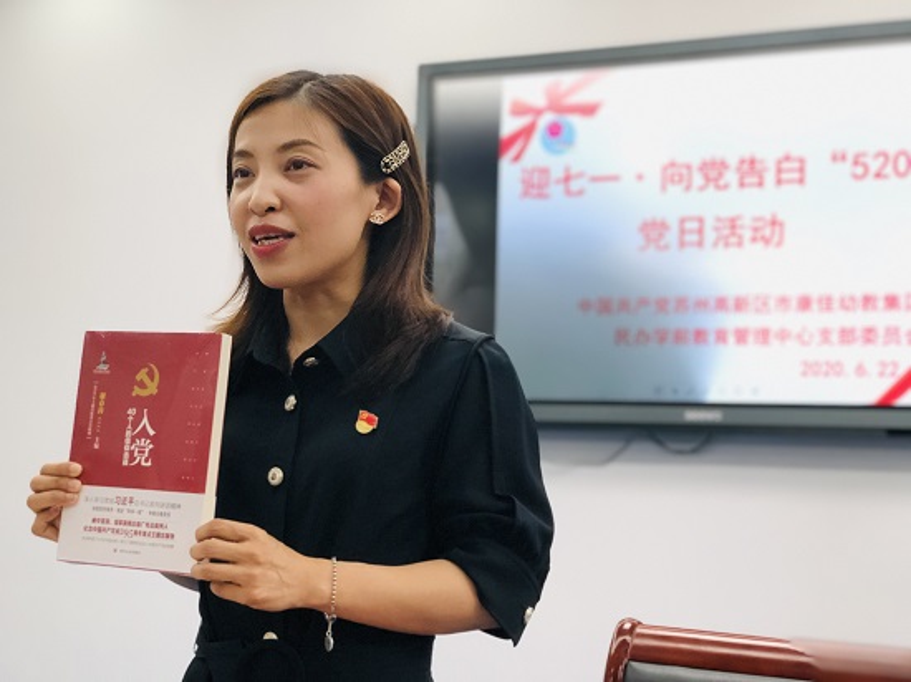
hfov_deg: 33.8
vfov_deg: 25.6
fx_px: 1499
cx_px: 456
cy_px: 341
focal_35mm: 57
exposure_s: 1/30
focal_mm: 6.6
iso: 100
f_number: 2.8
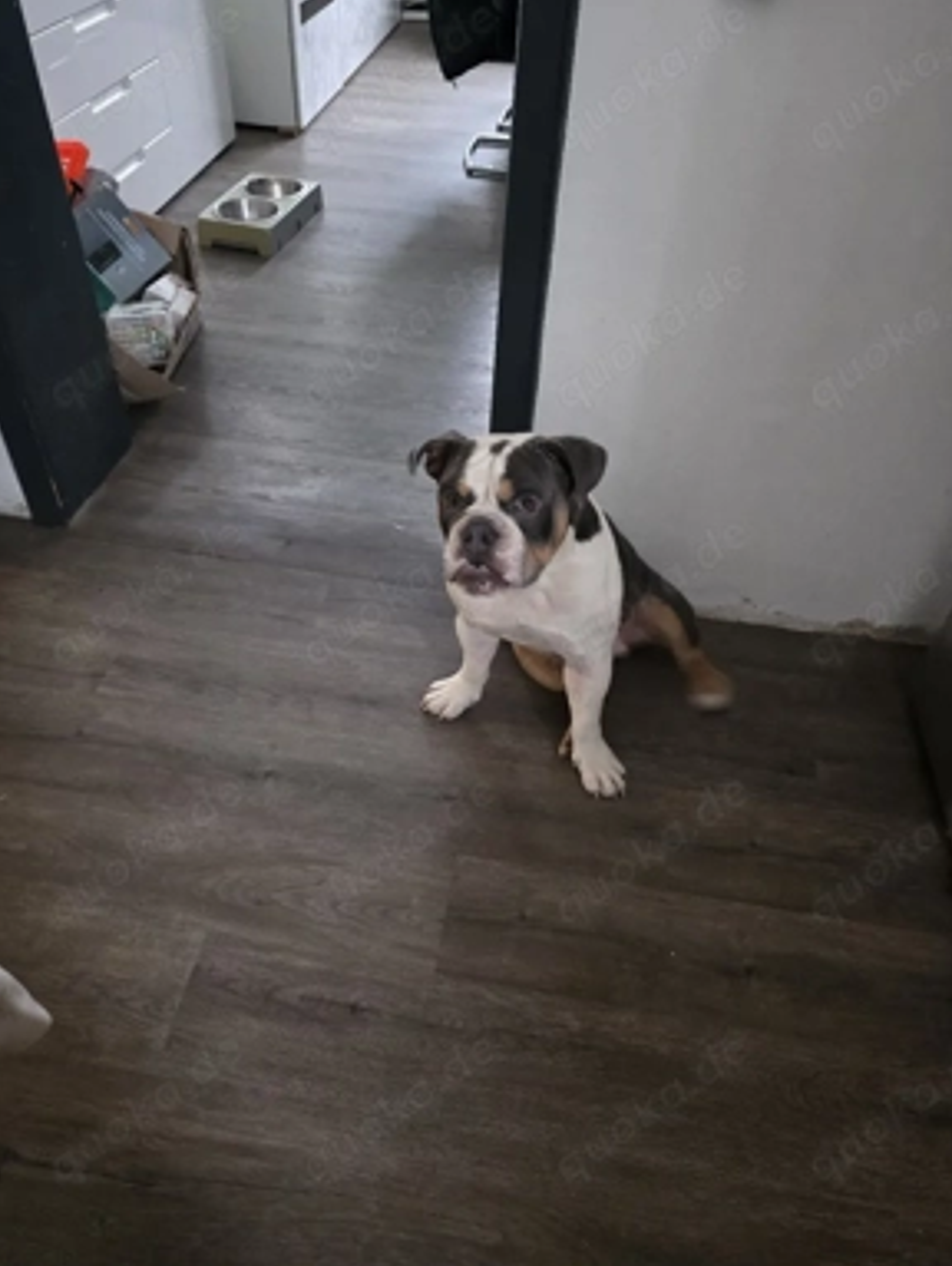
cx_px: 469
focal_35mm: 24
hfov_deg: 56.9
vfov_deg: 71.5
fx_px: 879
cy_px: 628
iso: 1600
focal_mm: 6.3
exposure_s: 1/20
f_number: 1.7
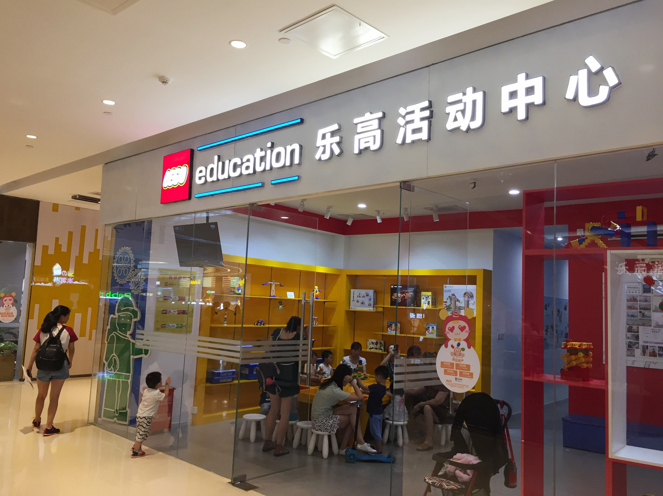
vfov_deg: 48.2
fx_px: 555
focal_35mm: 29
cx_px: 332
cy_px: 248
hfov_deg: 61.7
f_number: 2.2
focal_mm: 4.15
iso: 50
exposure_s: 1/33
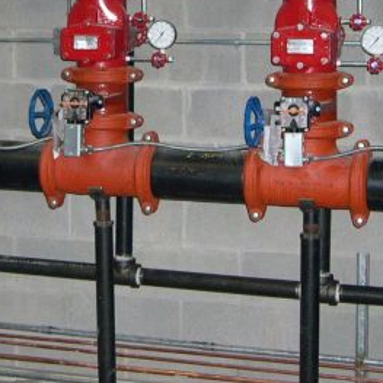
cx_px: 64
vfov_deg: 16.8
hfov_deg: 16.9
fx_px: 1277
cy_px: 20
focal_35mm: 102
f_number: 2.8
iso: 398
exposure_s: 1/60
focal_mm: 8
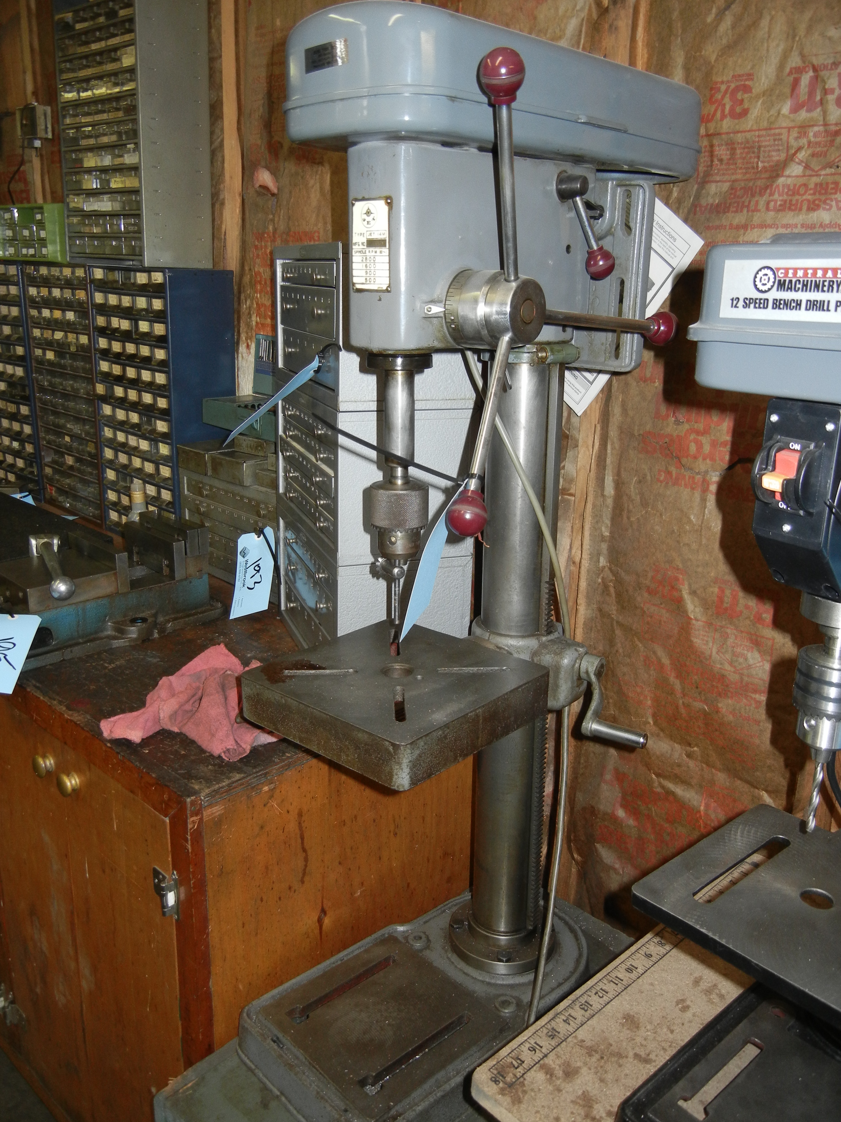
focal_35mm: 30
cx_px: 420
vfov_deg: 60.0
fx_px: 972
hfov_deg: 46.8
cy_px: 561
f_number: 3.5
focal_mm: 5.4
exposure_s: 1/30
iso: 200
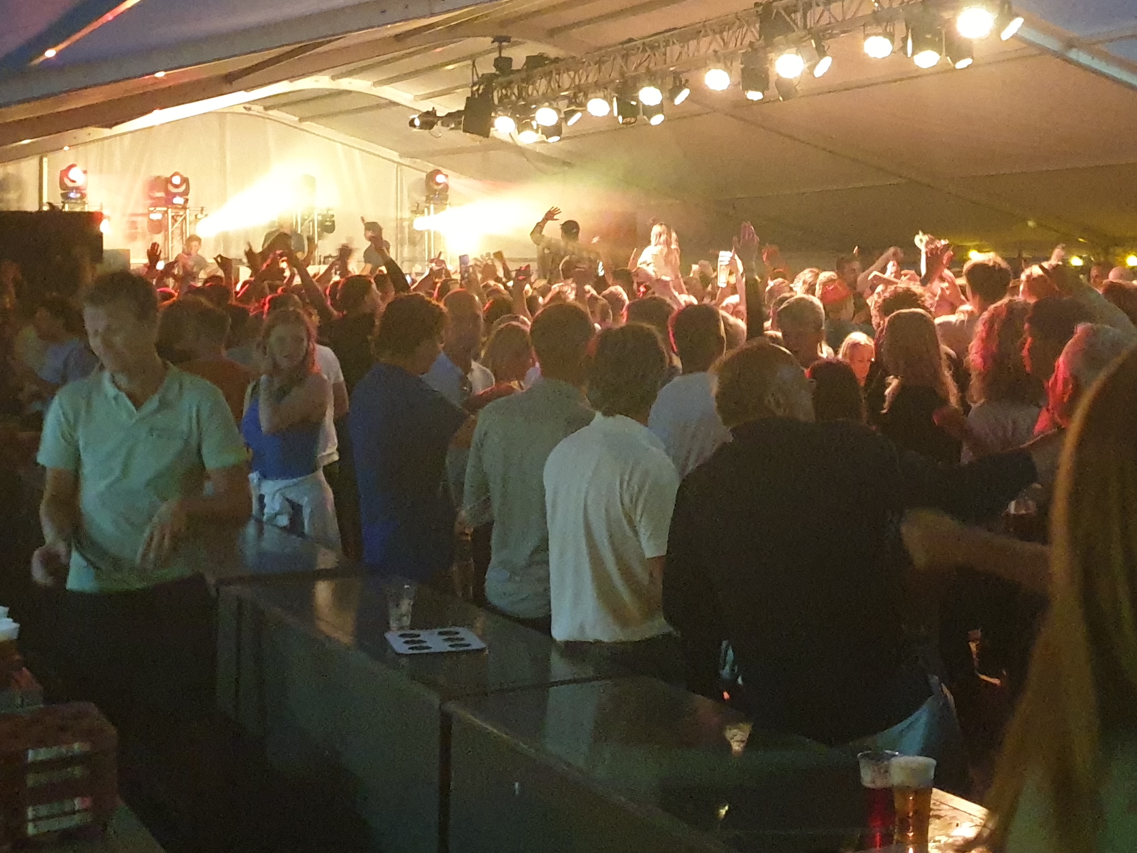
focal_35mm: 49
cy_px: 226
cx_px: 754
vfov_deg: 29.3
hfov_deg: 38.5
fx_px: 1610
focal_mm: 4.3
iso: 1000
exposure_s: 1/50
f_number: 1.5
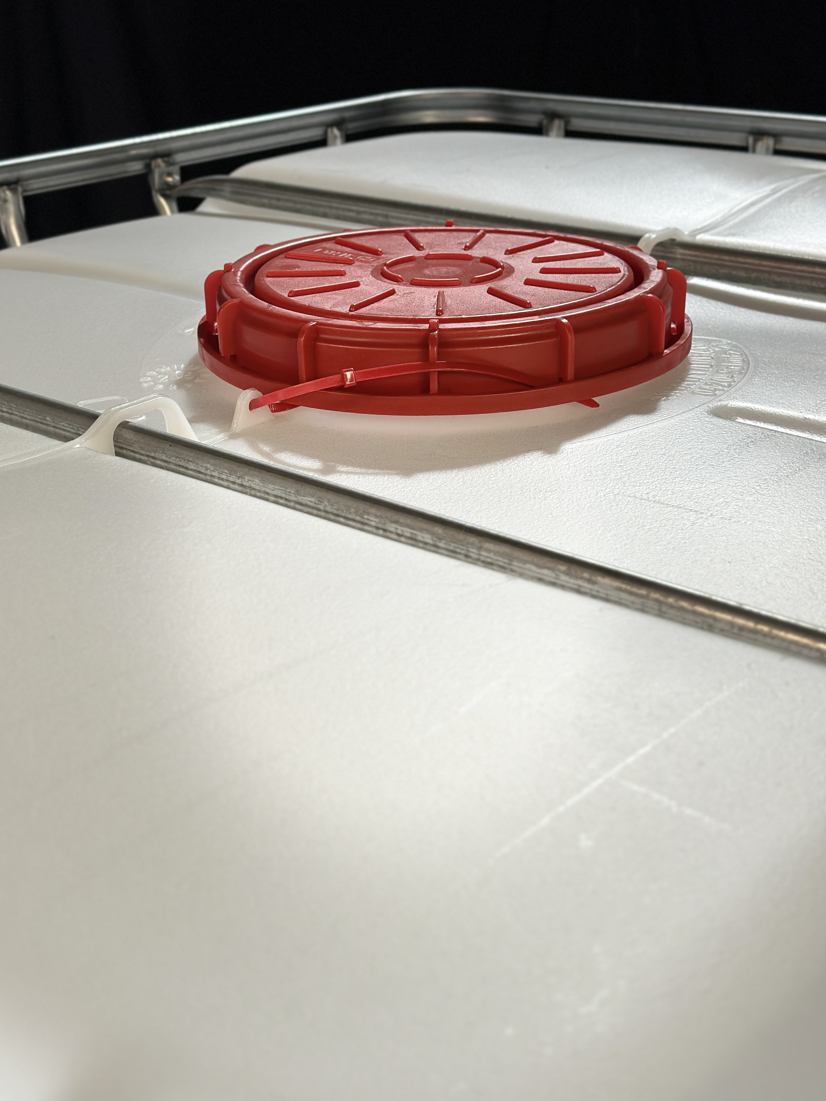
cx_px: 397
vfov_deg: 38.2
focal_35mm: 50
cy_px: 551
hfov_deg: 29.1
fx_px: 1591
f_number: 1.78
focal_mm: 6.86
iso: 160
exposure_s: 1/50
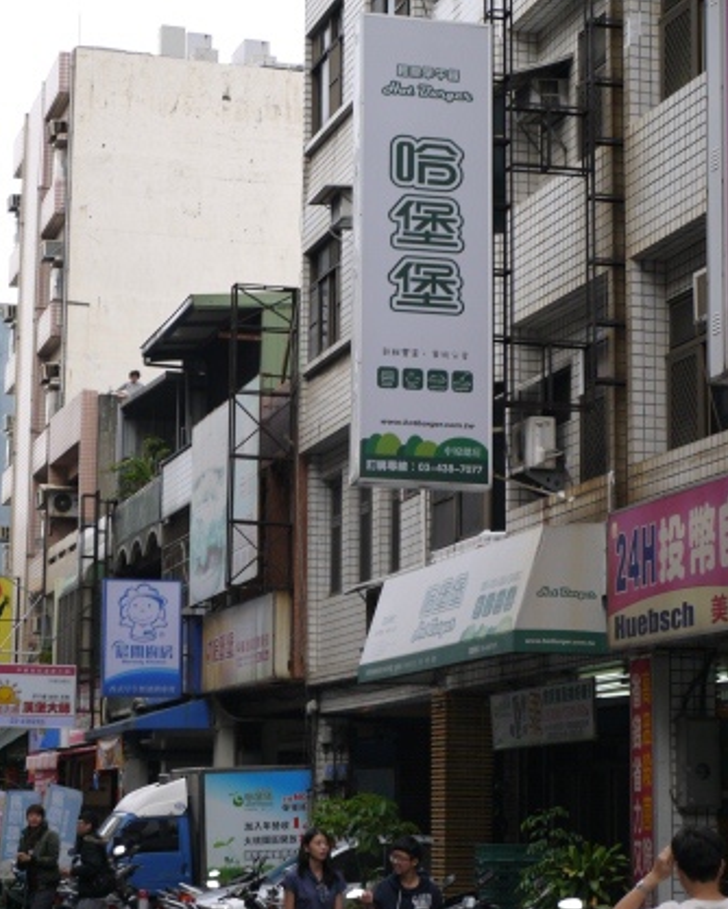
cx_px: 364
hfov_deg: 17.5
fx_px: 2368
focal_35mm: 88
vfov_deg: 21.7
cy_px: 451
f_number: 6.3
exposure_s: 1/160
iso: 160
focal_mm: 42
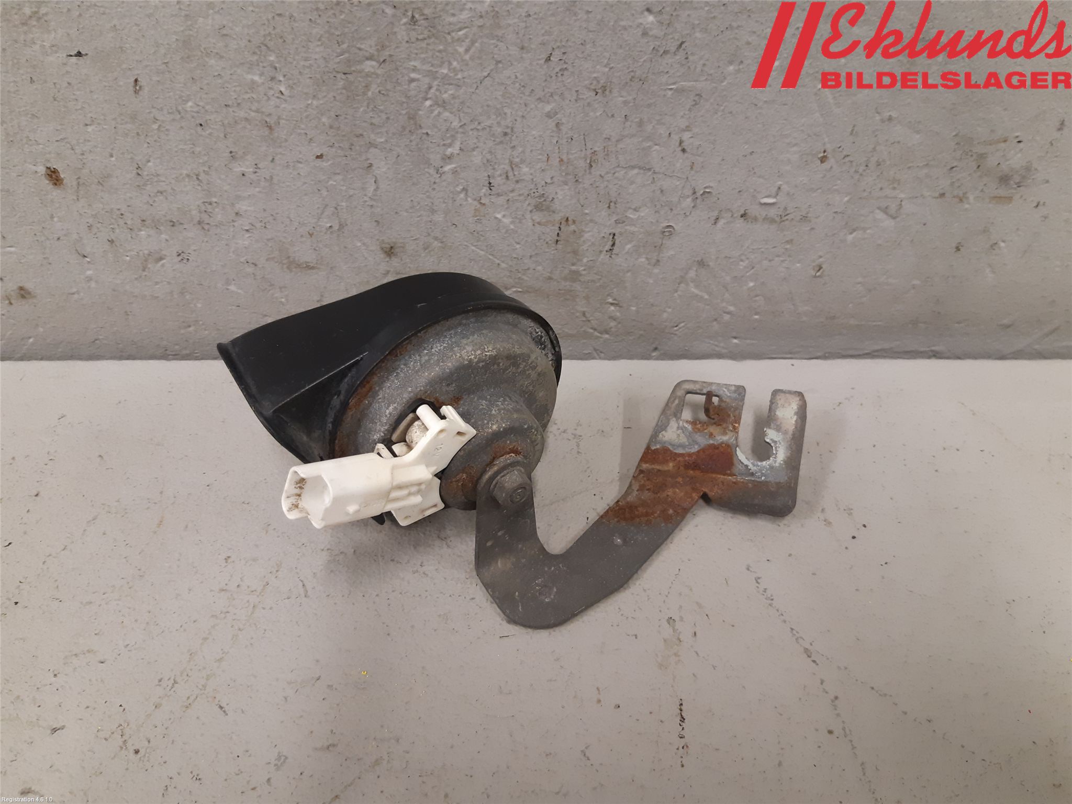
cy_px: 402
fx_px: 805
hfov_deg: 67.3
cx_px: 536
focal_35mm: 26
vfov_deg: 53.1
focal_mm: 3.93
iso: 160
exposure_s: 1/50
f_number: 1.7
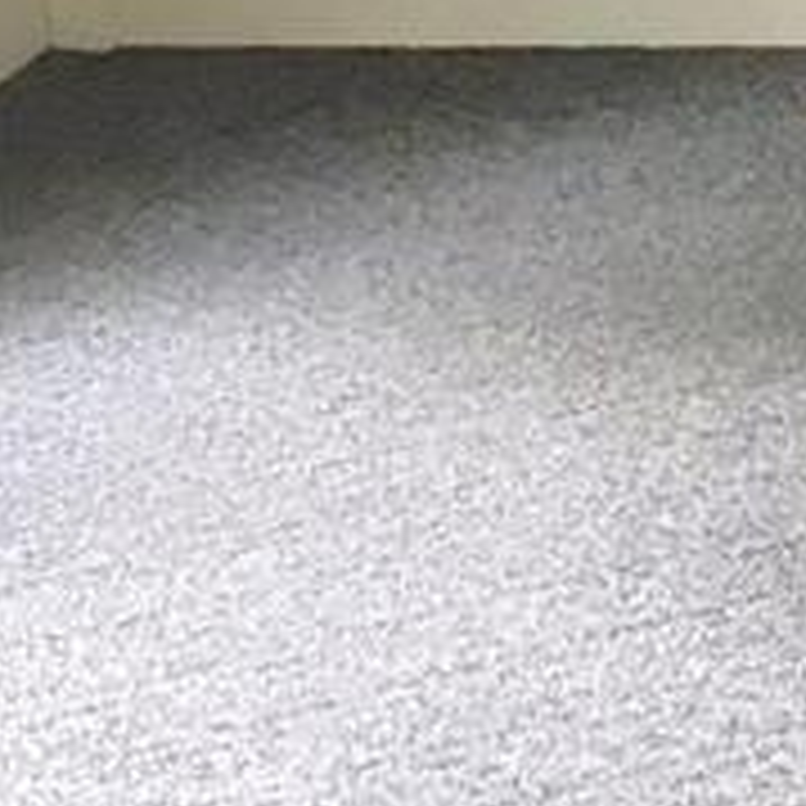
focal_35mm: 215
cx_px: 1531
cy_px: -590
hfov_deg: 7.8
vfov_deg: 7.9
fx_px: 5664
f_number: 2.2
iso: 64
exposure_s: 1/30
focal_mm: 4.15
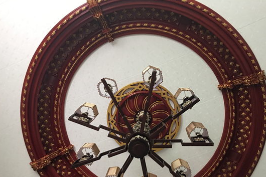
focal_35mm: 37
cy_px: 120
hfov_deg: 51.8
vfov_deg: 35.5
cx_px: 149
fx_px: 273
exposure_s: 1/17
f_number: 2.2
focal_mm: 4.15
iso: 80
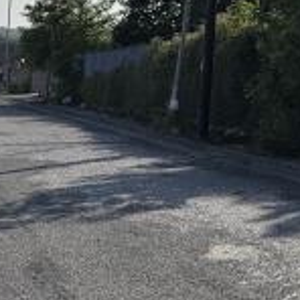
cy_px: -87
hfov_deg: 17.6
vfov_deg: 18.8
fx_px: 843
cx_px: 478
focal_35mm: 86
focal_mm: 6.76
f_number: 1.78
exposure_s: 1/10309
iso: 80
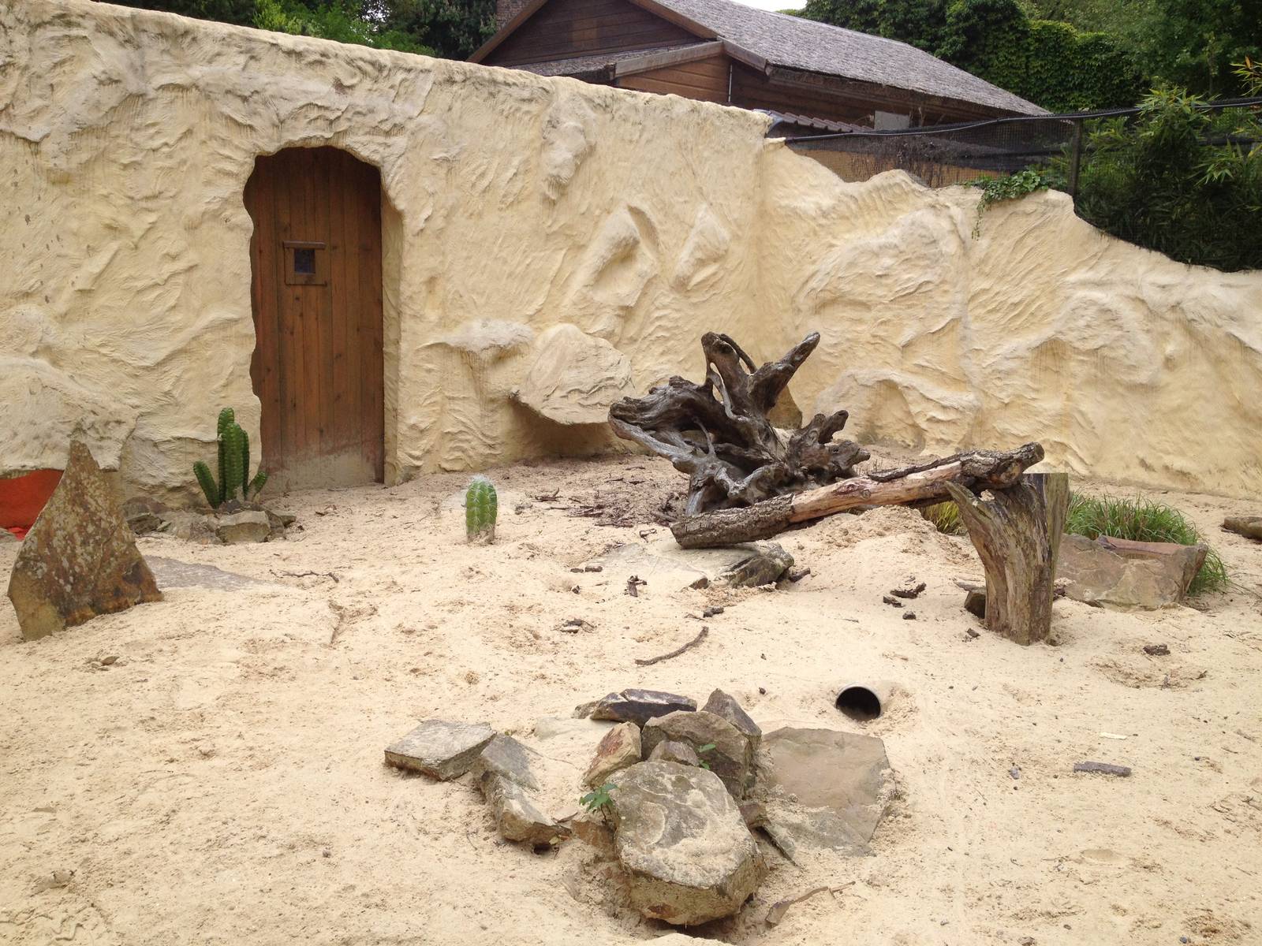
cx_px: 631
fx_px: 1276
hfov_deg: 52.6
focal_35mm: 35
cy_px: 473
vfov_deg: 40.7
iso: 50
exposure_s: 1/836
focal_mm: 4.28
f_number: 2.4
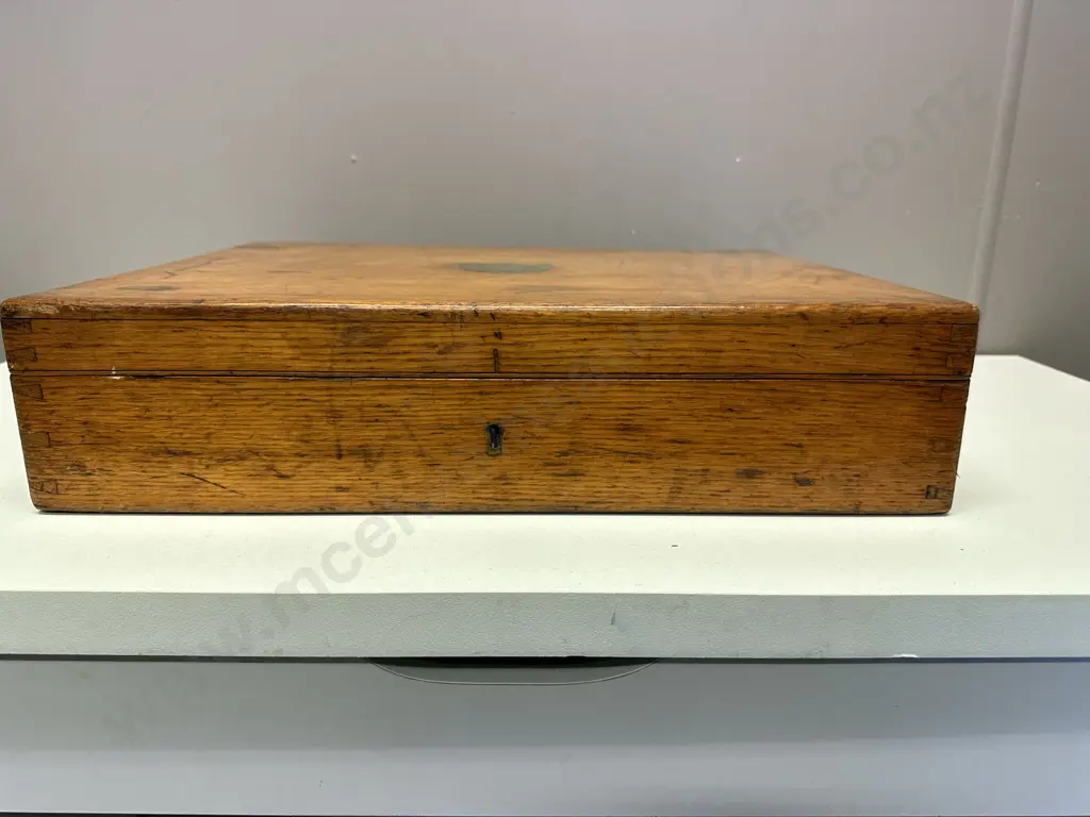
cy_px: 408
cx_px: 545
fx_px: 756
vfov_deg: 56.8
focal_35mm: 24
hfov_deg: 71.6
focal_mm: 6.86
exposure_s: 1/100
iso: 125
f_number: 1.78
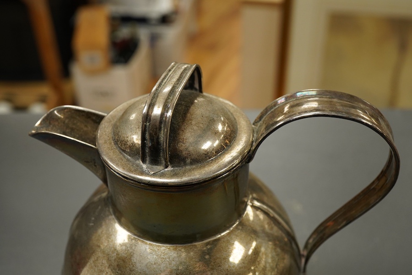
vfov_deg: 29.9
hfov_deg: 43.6
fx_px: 515
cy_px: 138
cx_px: 206
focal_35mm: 45
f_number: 11
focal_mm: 30
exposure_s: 1/125
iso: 1600
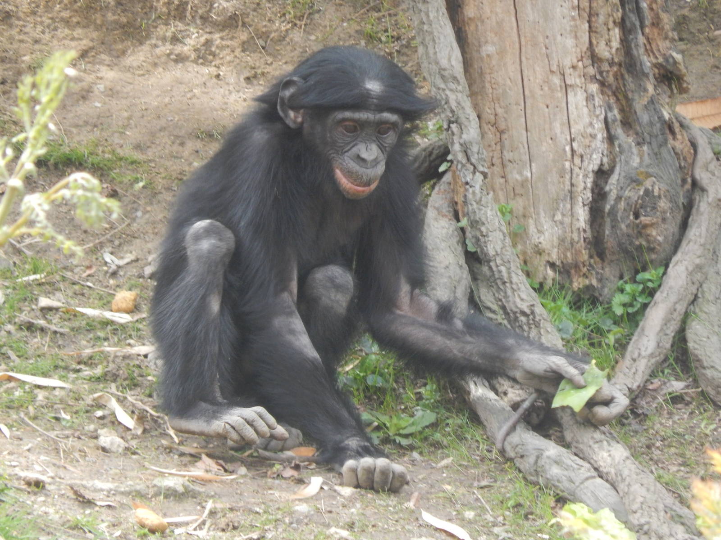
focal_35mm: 675
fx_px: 14059
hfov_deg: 2.9
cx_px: 360
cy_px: 270
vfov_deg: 2.2
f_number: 5.8
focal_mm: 120
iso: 400
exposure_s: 1/100
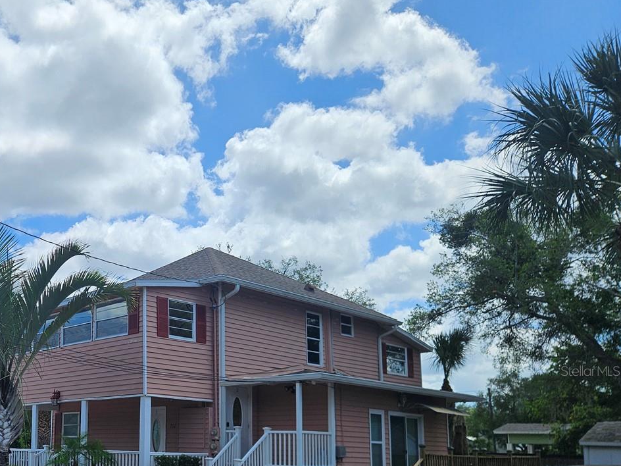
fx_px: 700
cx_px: 97
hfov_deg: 44.7
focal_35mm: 39
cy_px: 371
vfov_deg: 35.7
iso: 25
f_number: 1.8
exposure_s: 1/3309
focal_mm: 5.4
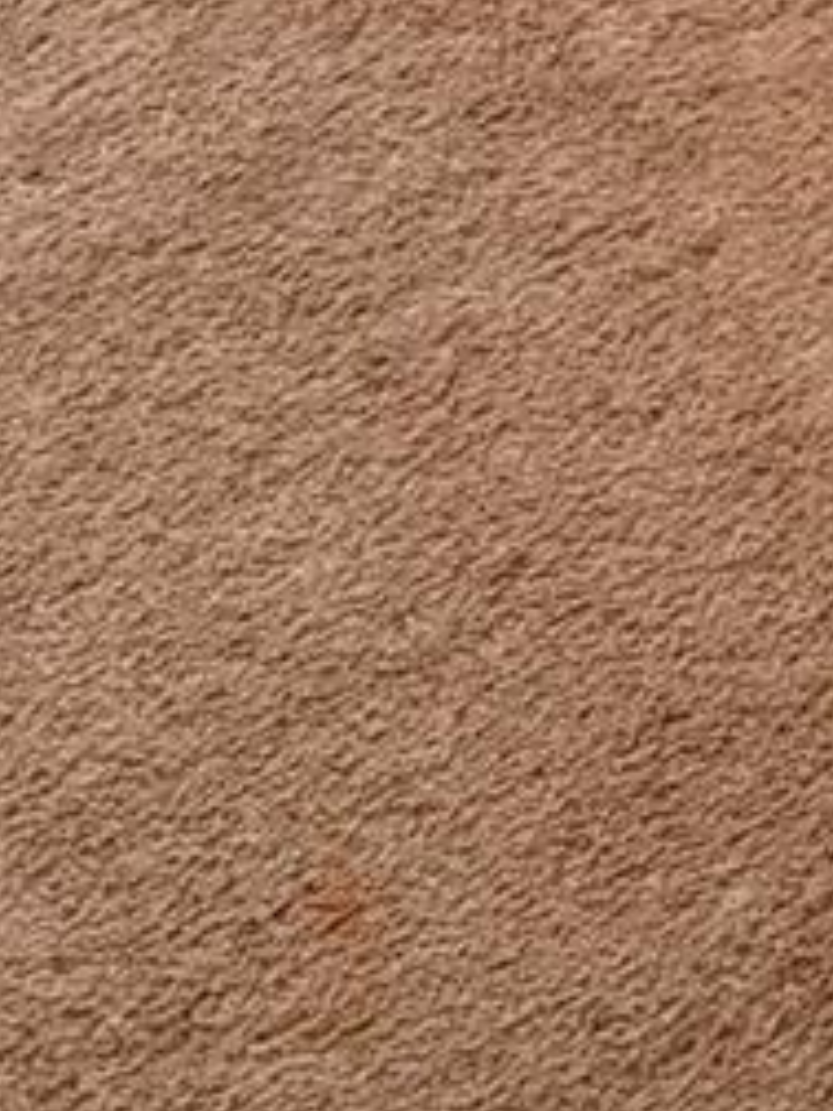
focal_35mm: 146
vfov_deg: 11.9
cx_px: 2323
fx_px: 4684
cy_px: -1173
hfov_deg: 8.7
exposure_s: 1/60
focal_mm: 6.76
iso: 800
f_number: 1.78
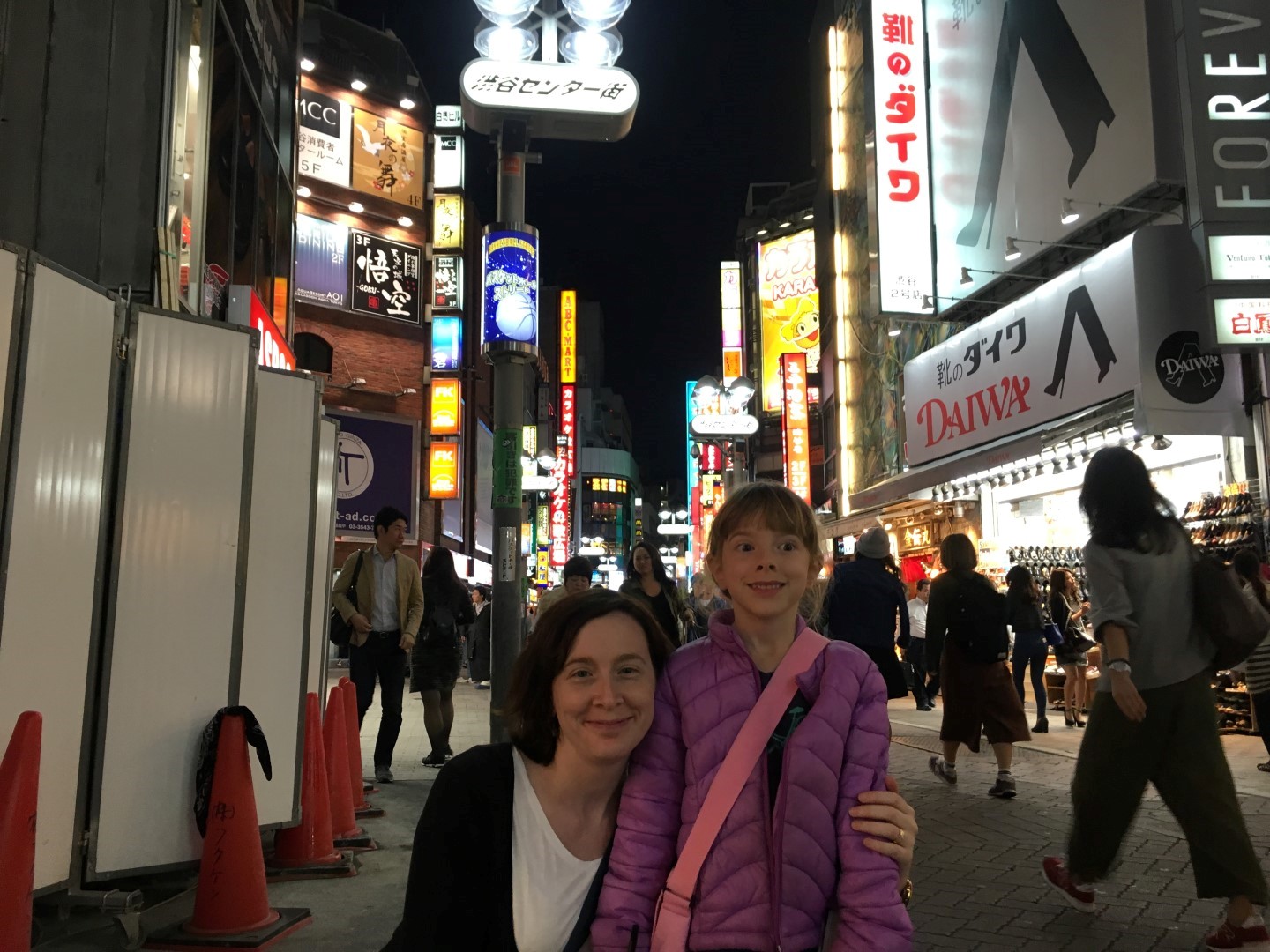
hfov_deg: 61.7
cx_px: 635
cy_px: 476
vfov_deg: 48.2
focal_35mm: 29
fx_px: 1064
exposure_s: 1/30
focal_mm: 4.15
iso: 80
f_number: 2.2
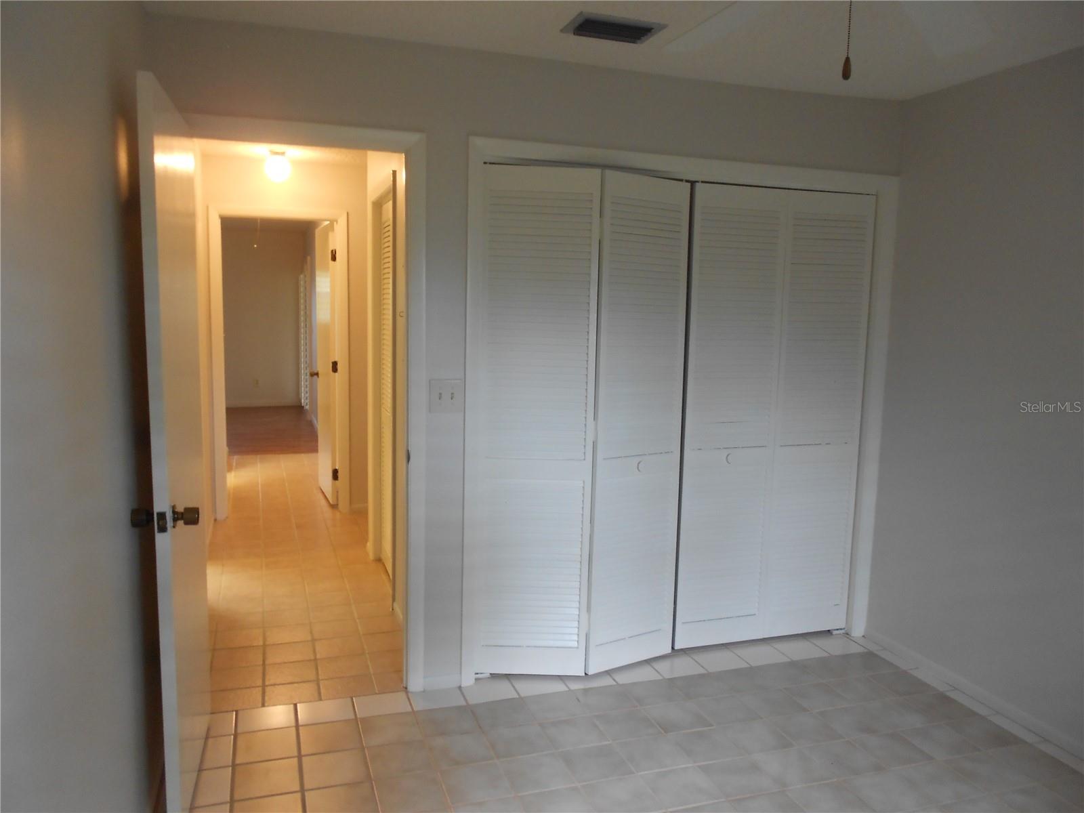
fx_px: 814
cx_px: 542
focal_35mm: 26
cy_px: 406
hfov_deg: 67.3
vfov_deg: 53.1
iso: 160
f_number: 3.2
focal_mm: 4.6
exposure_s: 1/8
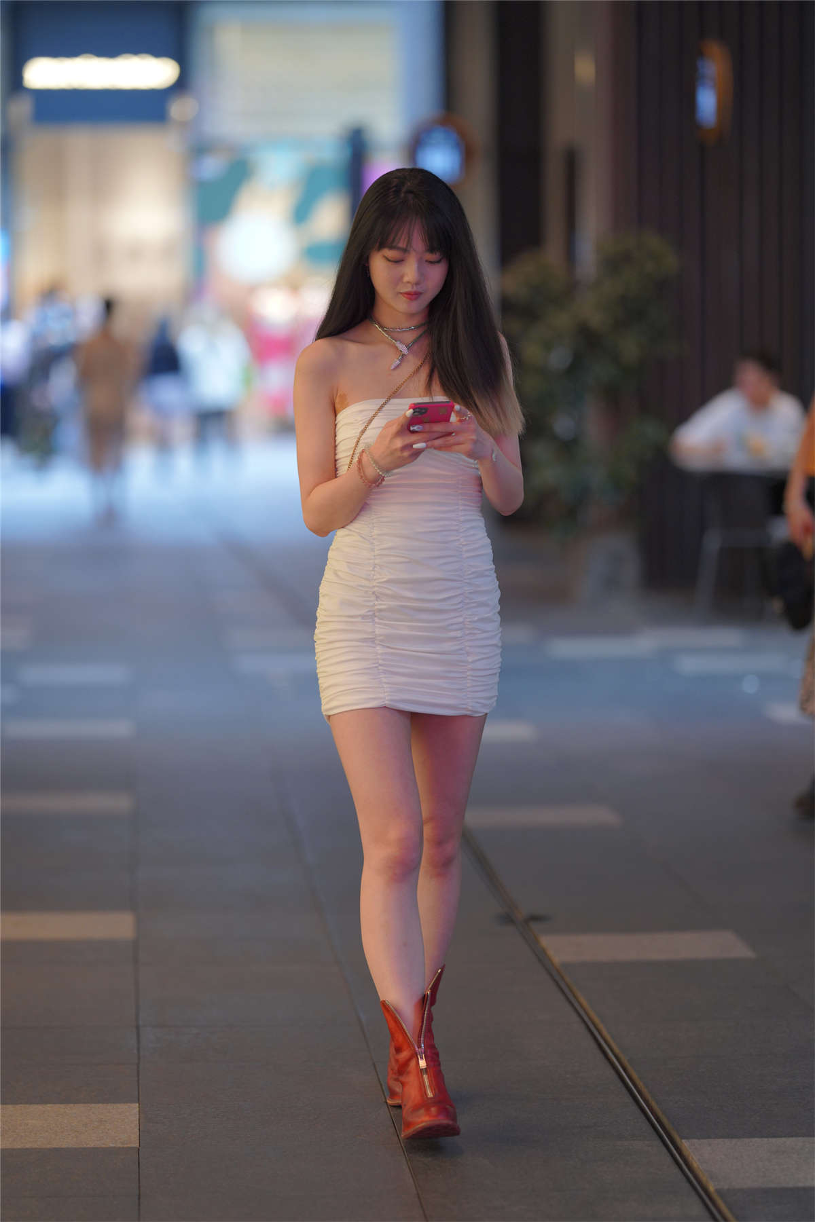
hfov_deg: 10.2
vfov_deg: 15.2
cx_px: 408
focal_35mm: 135
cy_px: 611
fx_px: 4584
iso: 800
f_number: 2
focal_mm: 135
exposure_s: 1/400
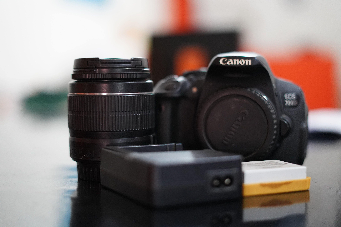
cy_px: 114
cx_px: 170
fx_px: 474
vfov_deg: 27.0
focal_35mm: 50
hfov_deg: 39.6
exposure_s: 1/160
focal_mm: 50
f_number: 2
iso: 4000
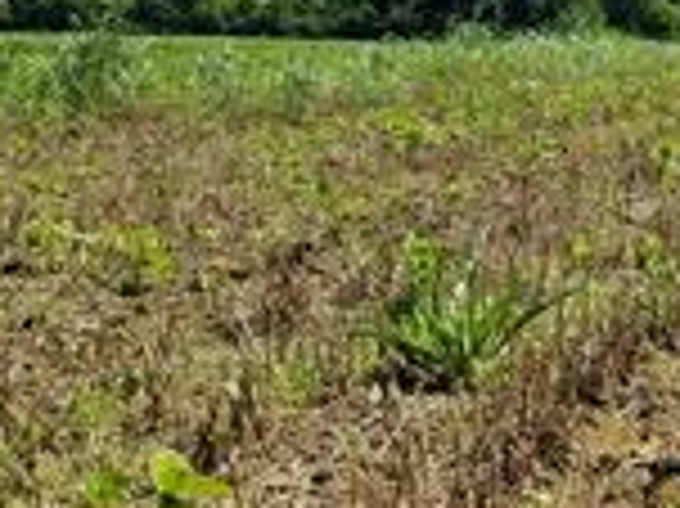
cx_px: 842
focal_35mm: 69
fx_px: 1354
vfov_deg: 20.8
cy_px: 468
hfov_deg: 25.0
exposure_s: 1/1808
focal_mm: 4.25
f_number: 1.7
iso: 50
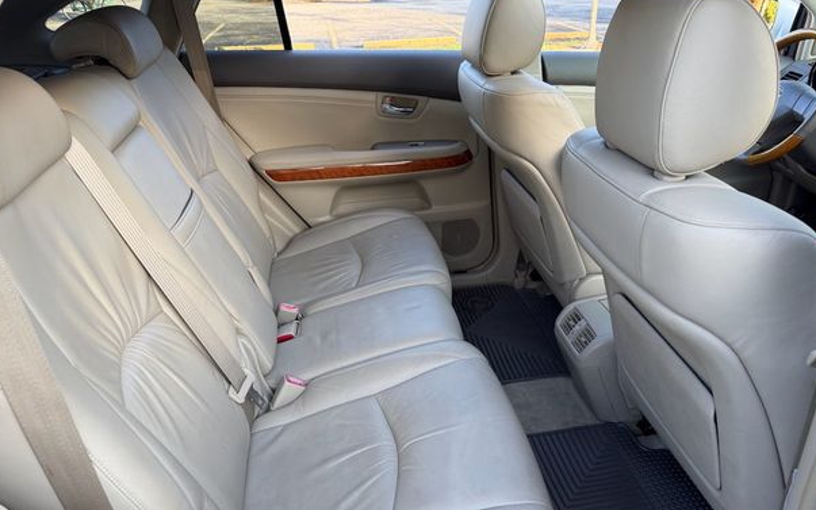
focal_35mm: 27
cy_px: 314
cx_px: 424
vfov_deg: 45.7
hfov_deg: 68.4
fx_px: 600
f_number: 1.78
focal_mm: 6.76
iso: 64
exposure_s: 1/176
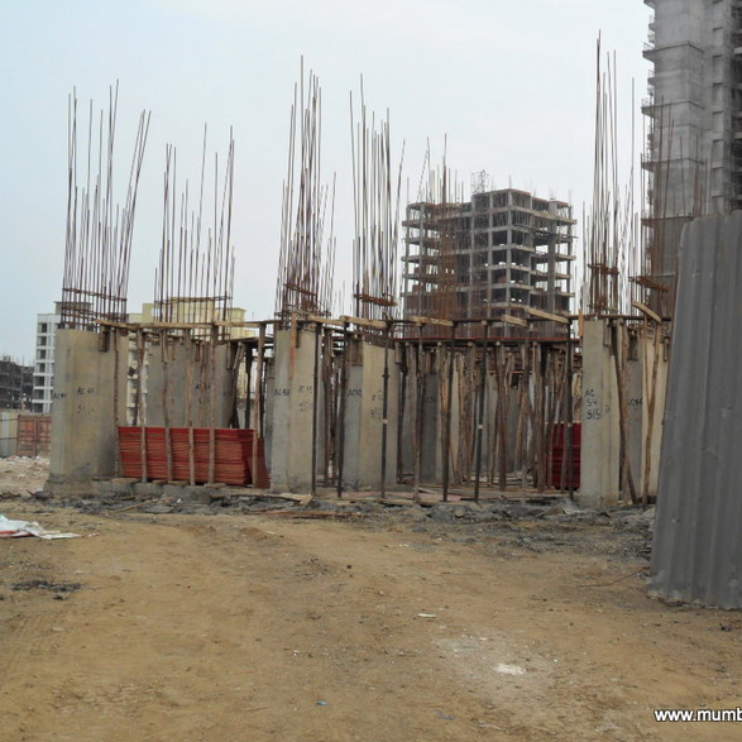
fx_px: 1285
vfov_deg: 32.2
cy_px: 367
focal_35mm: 53
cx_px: 464
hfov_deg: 32.1
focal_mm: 7.8
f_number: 4.5
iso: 100
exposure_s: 1/180
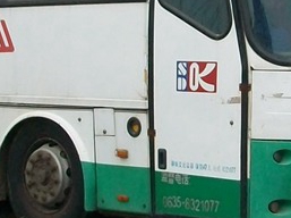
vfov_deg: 9.2
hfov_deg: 12.4
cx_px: 181
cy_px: -45
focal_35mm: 159
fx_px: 1335
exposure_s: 1/200
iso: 80
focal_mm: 5.7
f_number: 2.8
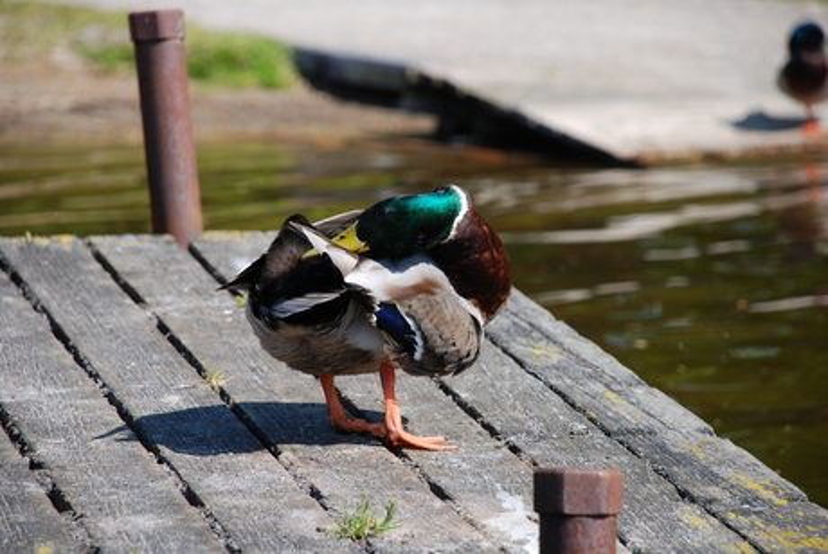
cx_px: 414
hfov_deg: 10.1
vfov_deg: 6.8
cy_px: 277
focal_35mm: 202
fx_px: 4663
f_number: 6.3
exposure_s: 1/400
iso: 200
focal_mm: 135
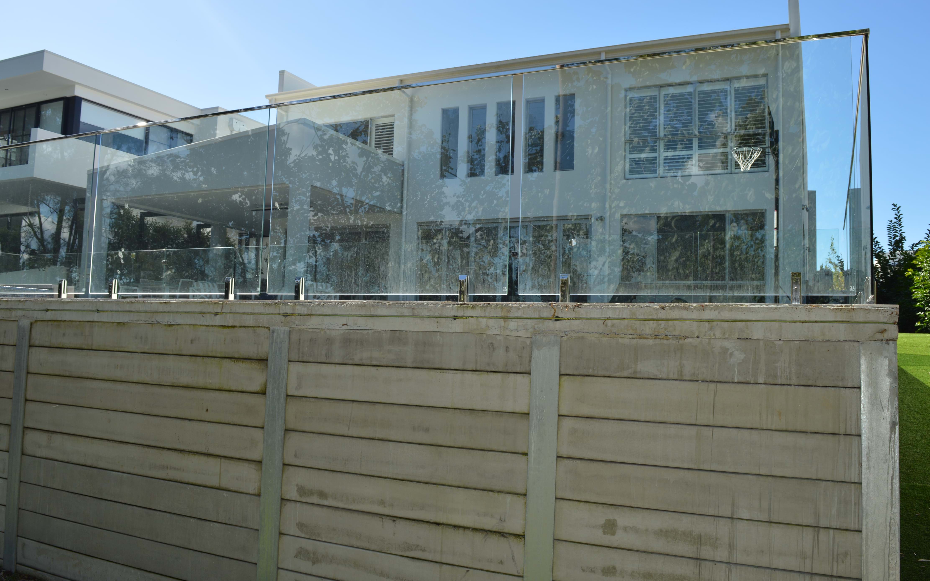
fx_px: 710
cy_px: 294
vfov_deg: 44.5
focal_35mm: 28
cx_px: 466
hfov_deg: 66.5
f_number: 8
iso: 100
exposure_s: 1/200
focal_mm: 18
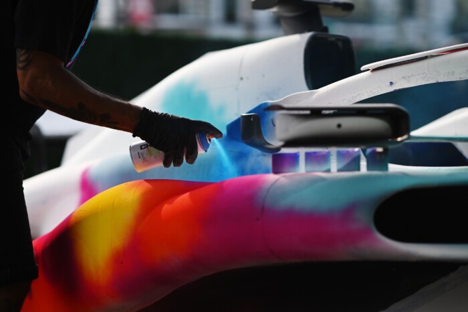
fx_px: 1105
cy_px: 156
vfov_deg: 16.1
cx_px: 234
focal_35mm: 85
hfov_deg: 23.9
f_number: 2
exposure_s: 1/3200
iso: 200
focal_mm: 85
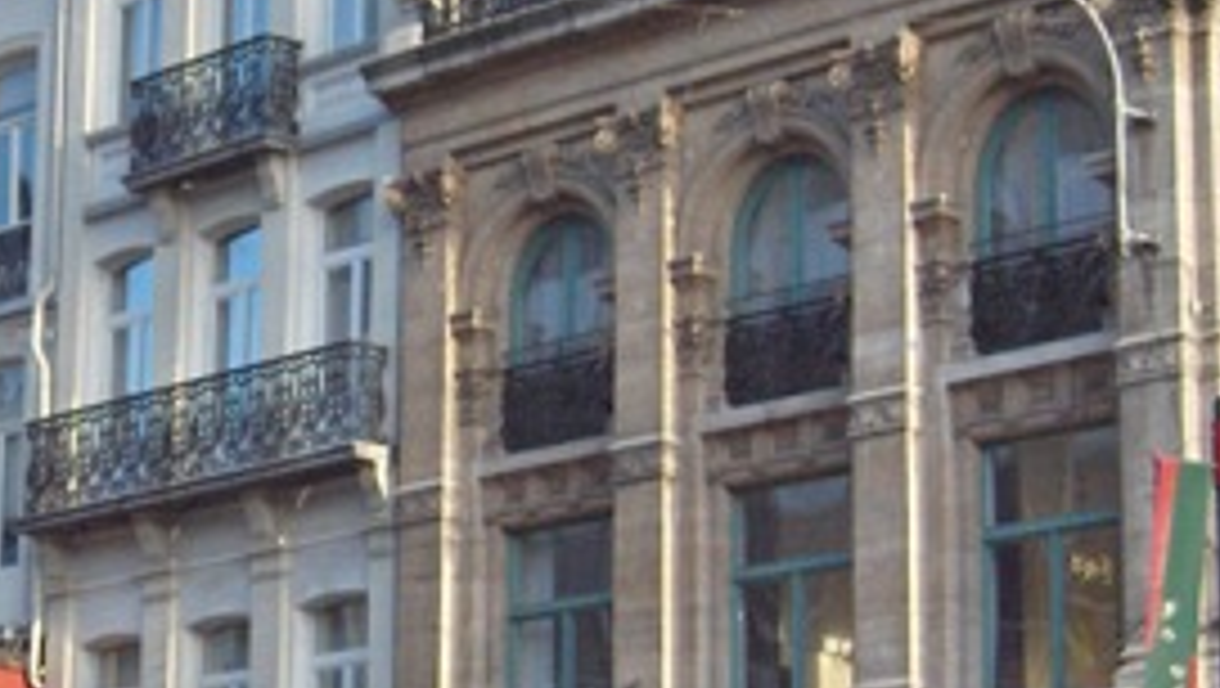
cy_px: 463
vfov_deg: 10.0
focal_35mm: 122
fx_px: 3950
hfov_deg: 17.4
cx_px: 221
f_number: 2.8
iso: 100
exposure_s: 1/521
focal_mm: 8
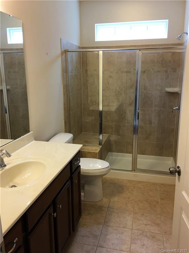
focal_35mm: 29
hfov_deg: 48.2
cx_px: 94
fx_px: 211
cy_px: 126
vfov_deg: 61.7
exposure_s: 1/15
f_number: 2.2
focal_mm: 4.15
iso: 25
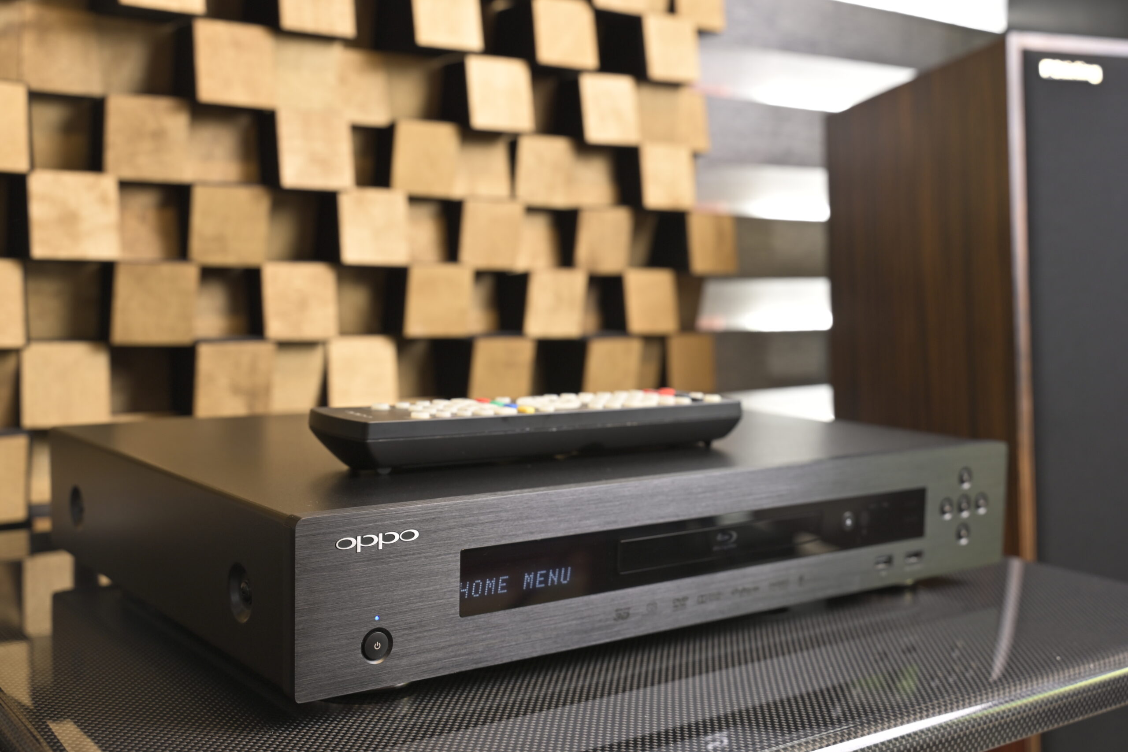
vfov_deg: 32.6
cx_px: 564
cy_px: 376
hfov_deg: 47.4
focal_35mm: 41
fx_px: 1285
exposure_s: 1/15
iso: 400
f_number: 5.6
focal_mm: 41
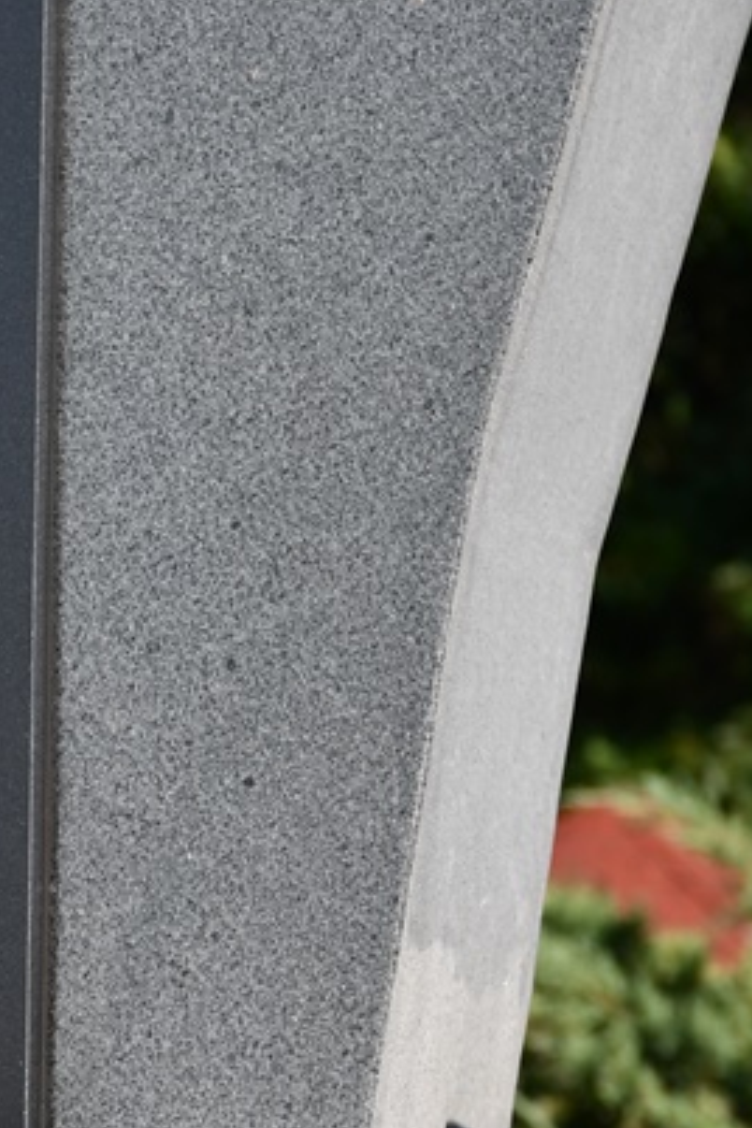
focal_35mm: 403
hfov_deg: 3.4
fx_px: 12626
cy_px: 881
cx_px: -340
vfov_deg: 5.1
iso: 200
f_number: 7.1
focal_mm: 90
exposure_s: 1/500
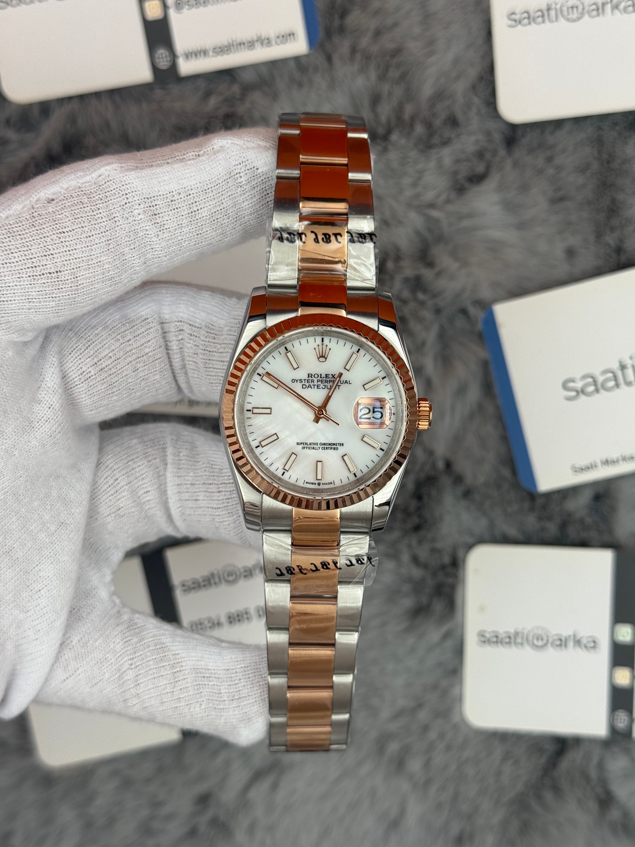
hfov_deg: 30.3
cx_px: 318
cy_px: 424
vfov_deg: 39.7
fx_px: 1174
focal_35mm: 48
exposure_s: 1/951
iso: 64
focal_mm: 6.76
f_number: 1.78
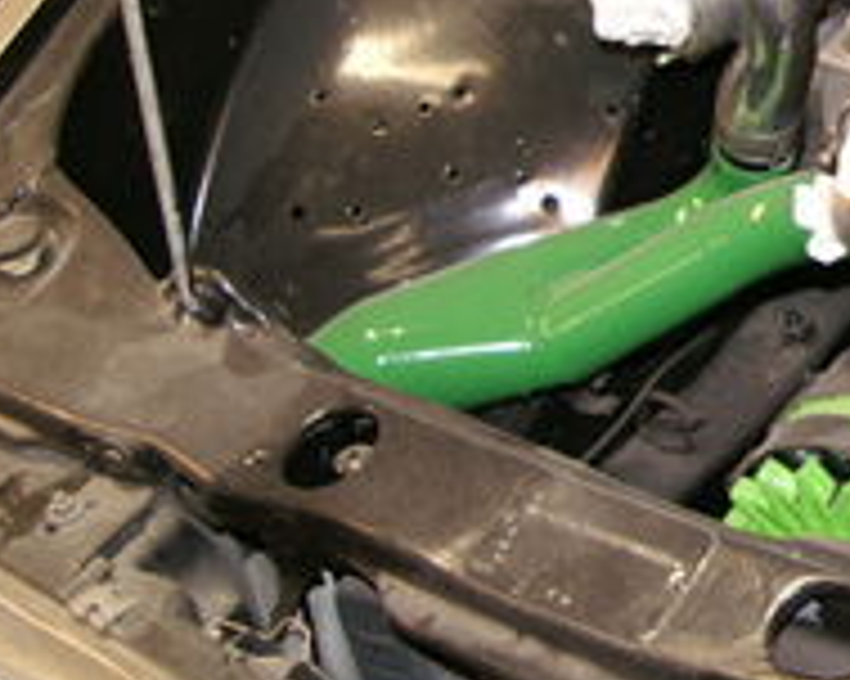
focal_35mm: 105
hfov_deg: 16.2
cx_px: 1381
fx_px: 2640
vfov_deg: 14.4
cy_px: 5
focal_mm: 22
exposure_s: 1/60
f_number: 4
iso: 400
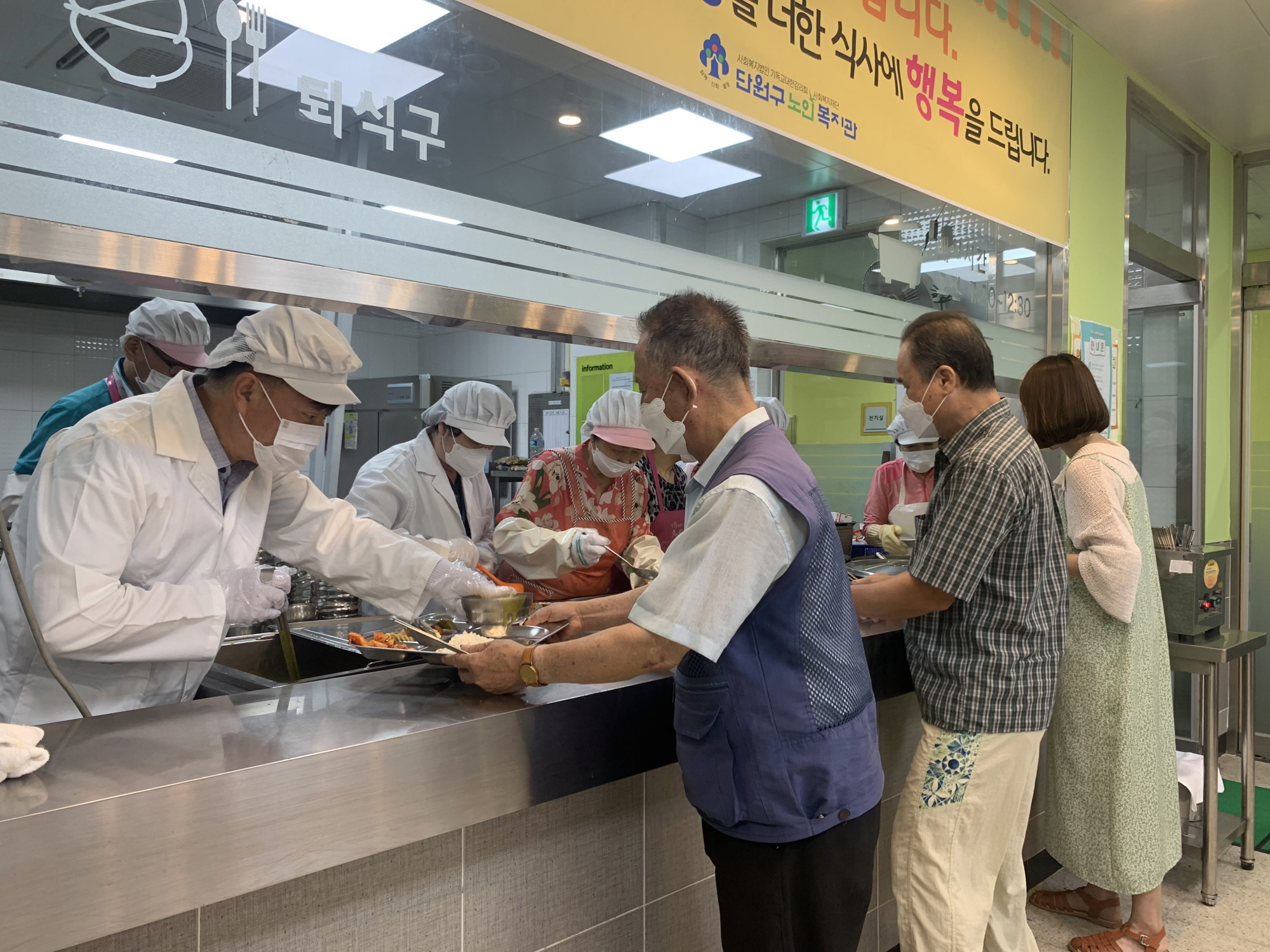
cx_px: 635
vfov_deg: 53.1
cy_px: 476
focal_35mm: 26
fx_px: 954
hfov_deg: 67.3
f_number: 1.8
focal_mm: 4.25
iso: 32
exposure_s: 1/60
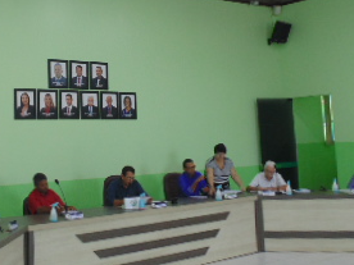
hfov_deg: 36.9
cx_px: 104
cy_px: 77
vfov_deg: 28.3
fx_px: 522
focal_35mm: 51
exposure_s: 1/30
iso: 100
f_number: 3.1
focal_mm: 4
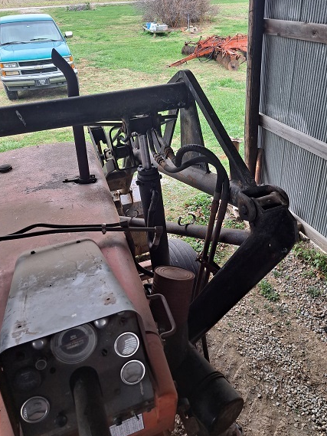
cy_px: 210
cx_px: 174
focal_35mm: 27
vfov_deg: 65.3
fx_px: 340
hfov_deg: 51.3
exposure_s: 1/60
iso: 50
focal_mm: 5.23
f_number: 1.8
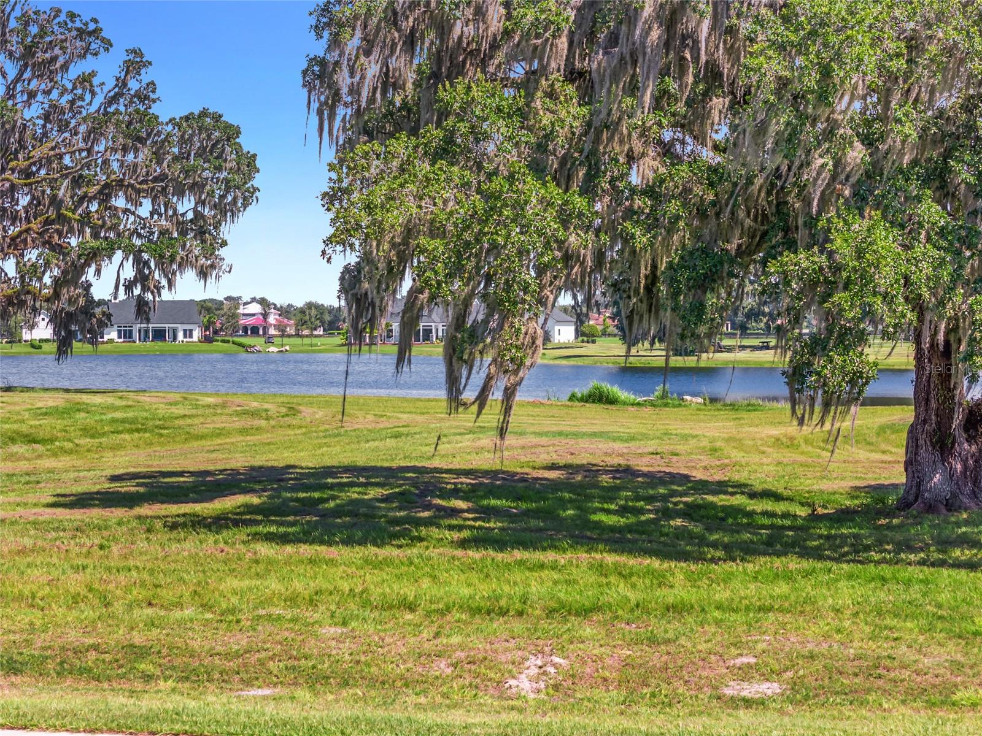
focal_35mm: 70
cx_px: 491
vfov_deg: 21.0
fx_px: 1986
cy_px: 368
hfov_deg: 27.8
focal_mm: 19.35
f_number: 2.8
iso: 120
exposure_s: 1/800
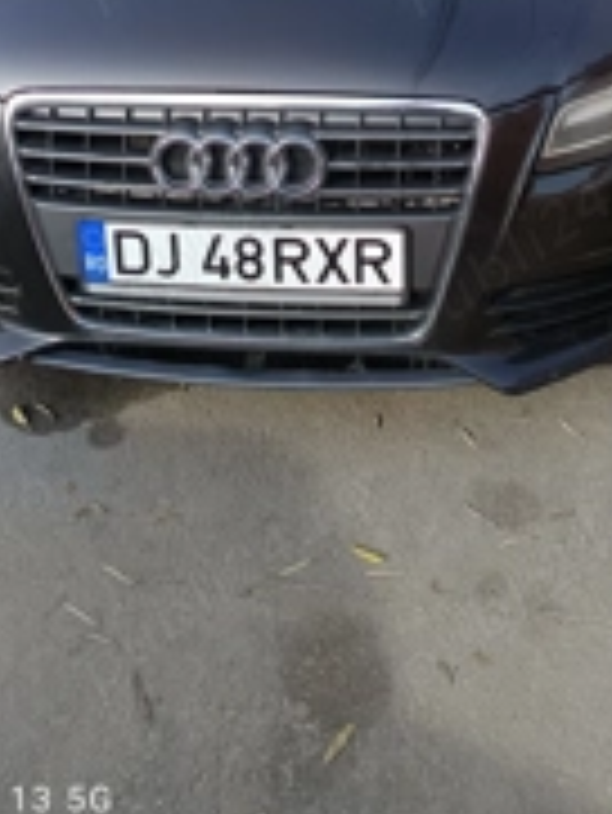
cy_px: -31
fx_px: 1248
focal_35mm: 53
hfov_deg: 27.5
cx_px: 382
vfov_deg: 32.7
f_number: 1.7
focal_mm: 5.31
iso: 50
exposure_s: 1/170
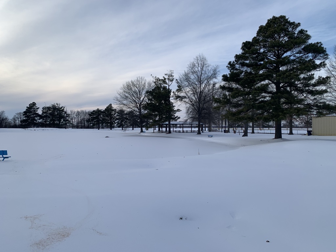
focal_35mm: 26
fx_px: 252
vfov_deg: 53.1
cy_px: 126
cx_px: 168
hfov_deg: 67.3
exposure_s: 1/1845
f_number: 1.8
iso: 25
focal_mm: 4.25
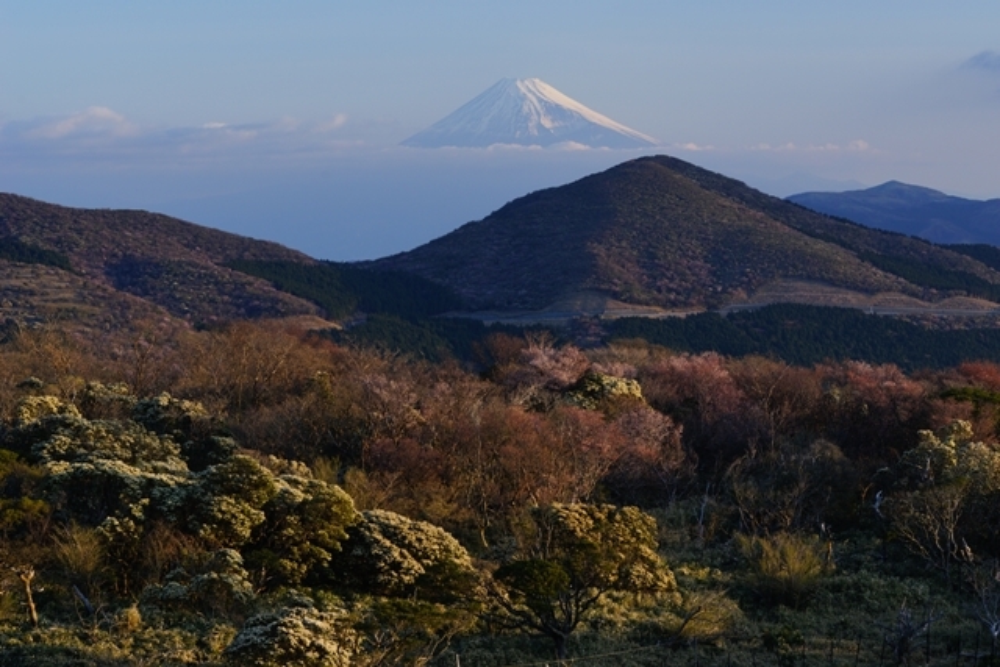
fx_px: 2500
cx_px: 500
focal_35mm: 90
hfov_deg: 22.6
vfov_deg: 15.2
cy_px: 334
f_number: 11
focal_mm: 90
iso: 100
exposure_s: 1/13
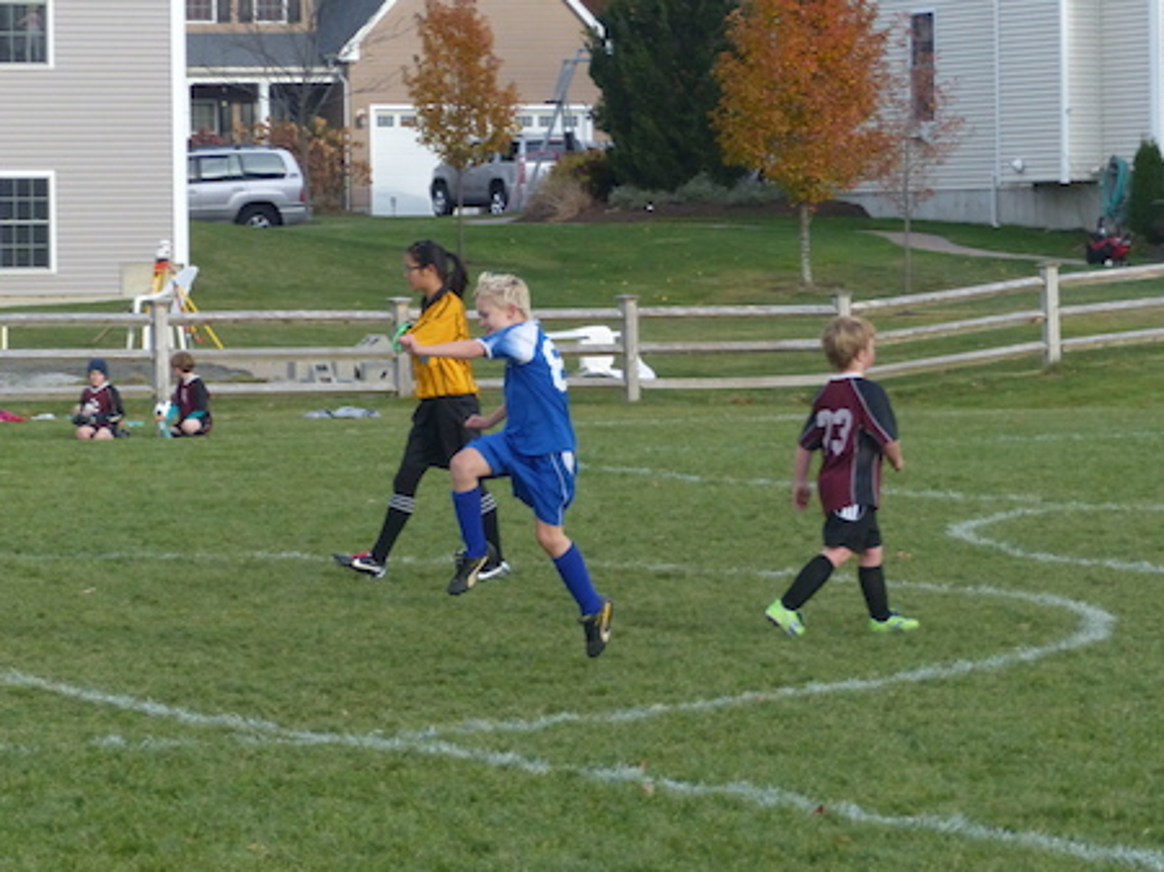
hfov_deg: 12.4
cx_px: 493
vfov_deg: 9.3
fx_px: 5377
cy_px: 404
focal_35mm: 160
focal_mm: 24.3
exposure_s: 1/500
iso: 400
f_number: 2.8
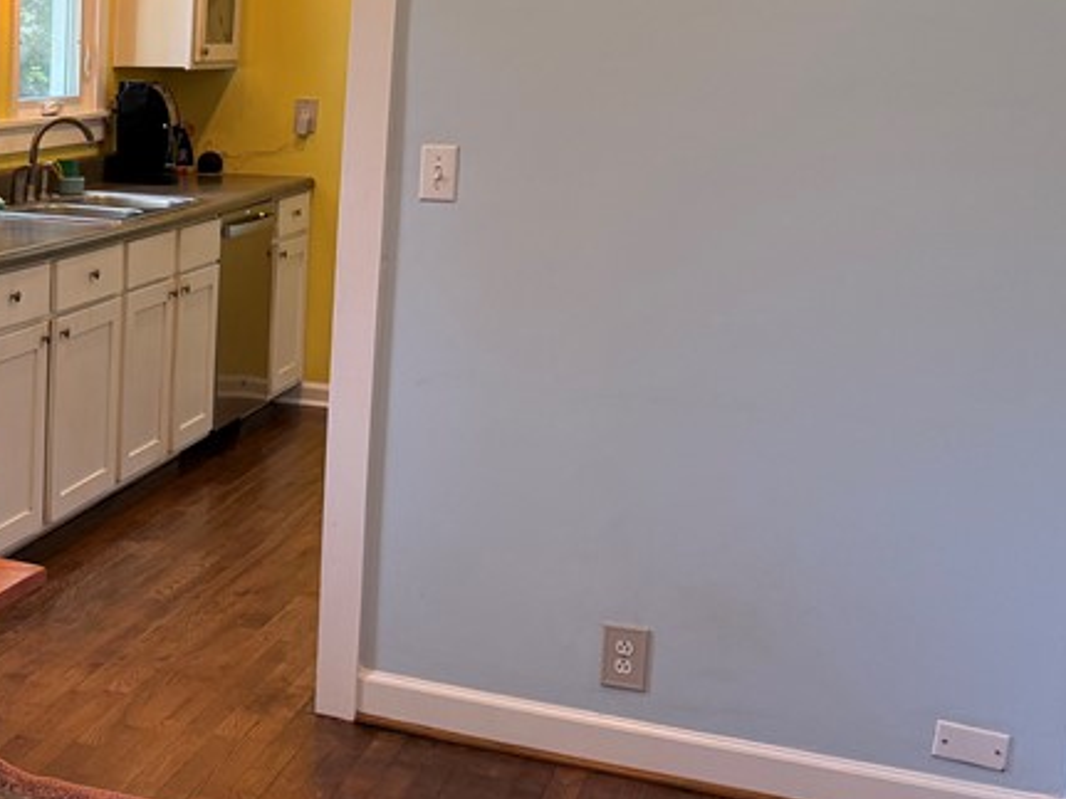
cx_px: -153
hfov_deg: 29.8
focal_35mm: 57
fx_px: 1755
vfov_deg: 25.5
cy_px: 270
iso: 160
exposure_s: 1/120
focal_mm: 6.76
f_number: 1.78
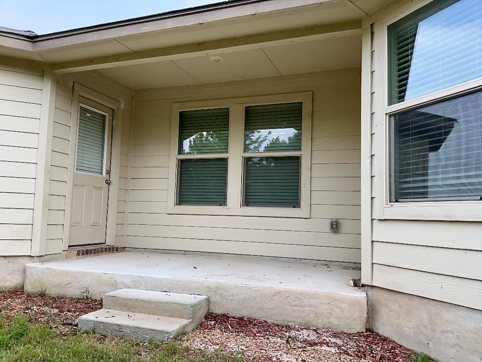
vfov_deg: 51.4
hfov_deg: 65.3
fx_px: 376
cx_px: 241
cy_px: 181
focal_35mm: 27
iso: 25
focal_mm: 3
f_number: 1.8
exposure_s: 1/289
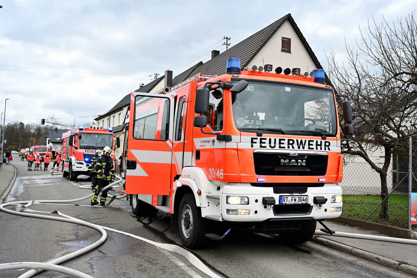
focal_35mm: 35
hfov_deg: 54.4
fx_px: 405
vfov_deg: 37.9
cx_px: 208
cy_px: 139
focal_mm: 35
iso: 800
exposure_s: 1/1600
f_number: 4.5
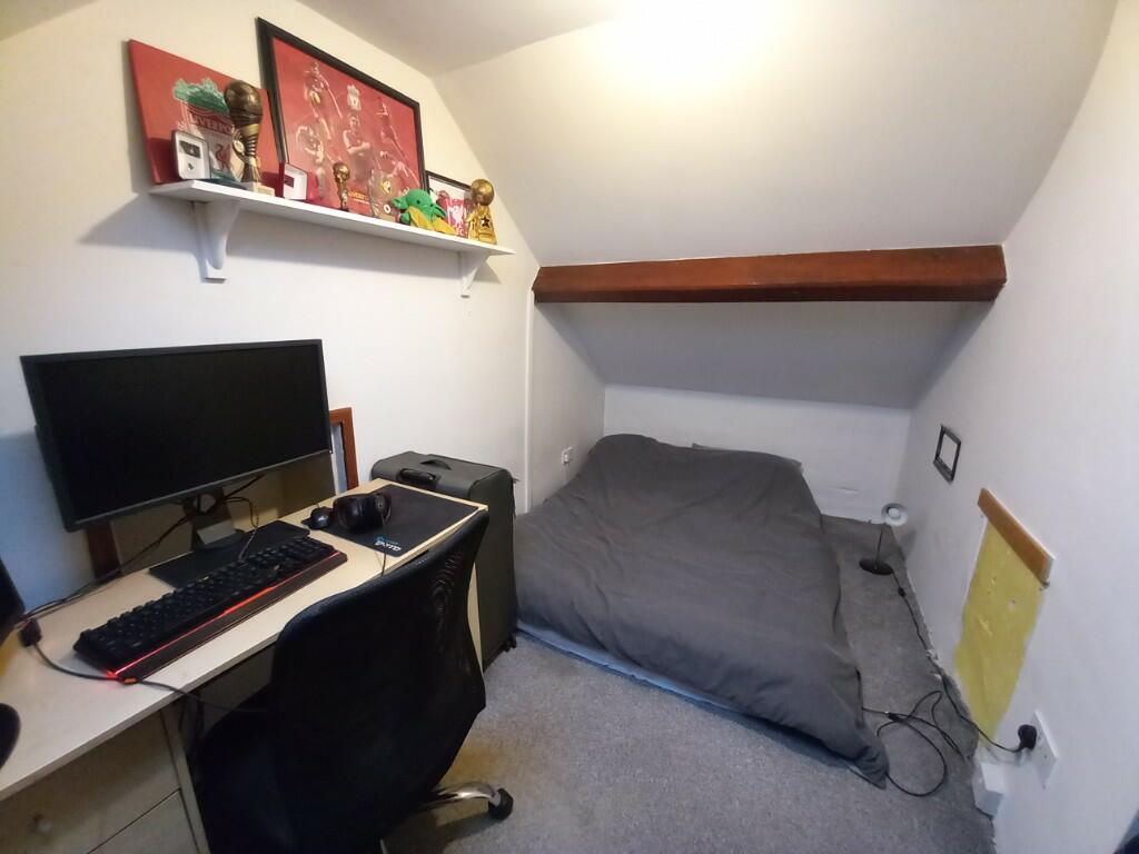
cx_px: 570
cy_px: 427
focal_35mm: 13
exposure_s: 1/20
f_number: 2.2
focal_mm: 1.13
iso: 320
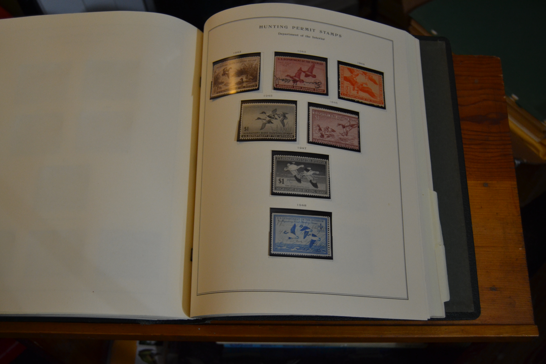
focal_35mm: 36
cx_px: 273
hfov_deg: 53.1
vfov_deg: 36.9
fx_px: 546
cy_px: 182
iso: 800
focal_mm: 24
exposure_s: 1/60
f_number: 3.8
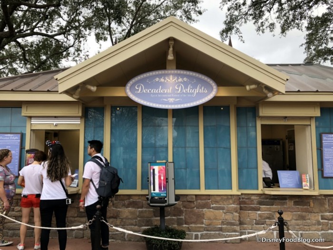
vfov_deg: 49.7
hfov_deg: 63.4
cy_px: 125
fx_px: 269
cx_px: 166
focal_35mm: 28
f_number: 1.8
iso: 20
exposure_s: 1/376
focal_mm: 3.99
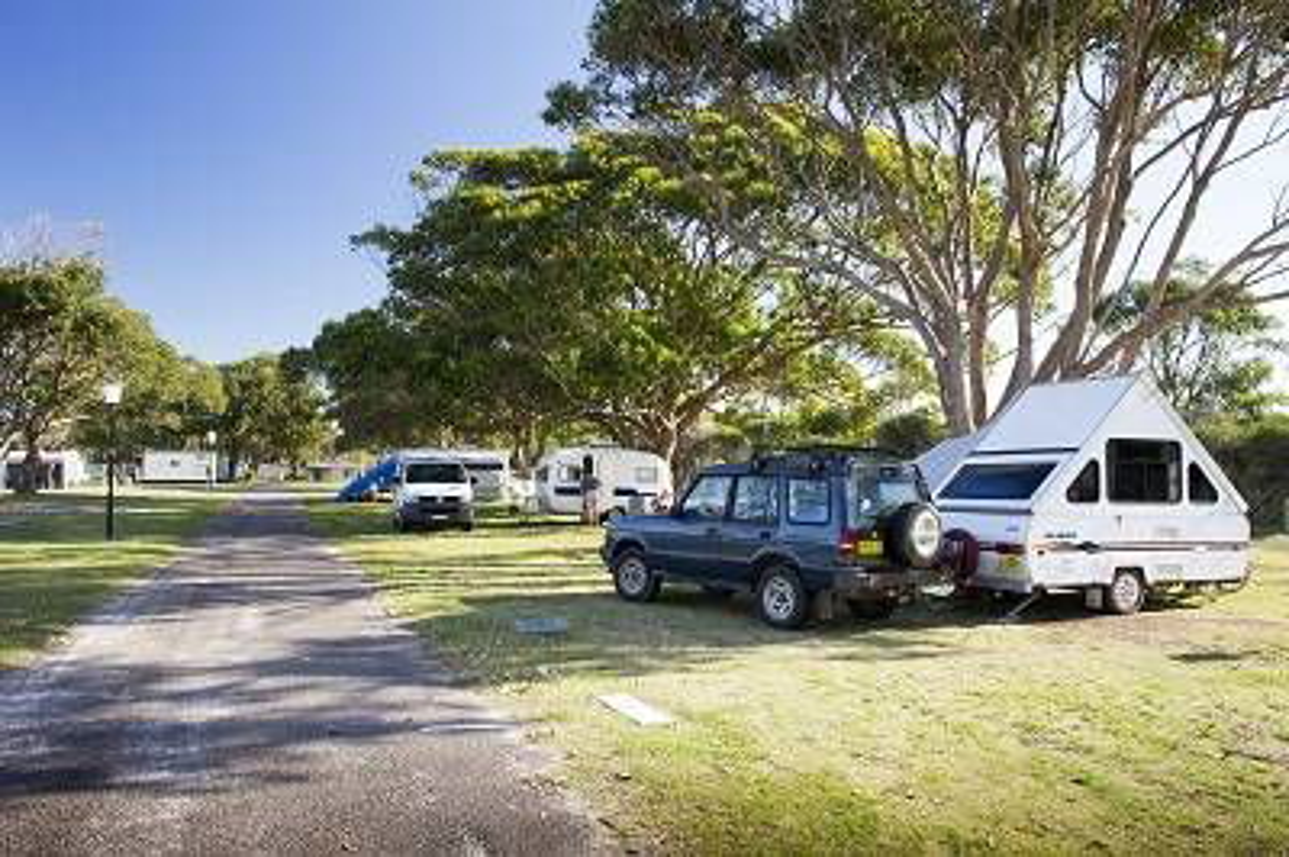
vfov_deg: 46.3
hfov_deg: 65.5
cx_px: 644
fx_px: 1002
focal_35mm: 28
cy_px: 428
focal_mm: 28
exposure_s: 1/80
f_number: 8
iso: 400
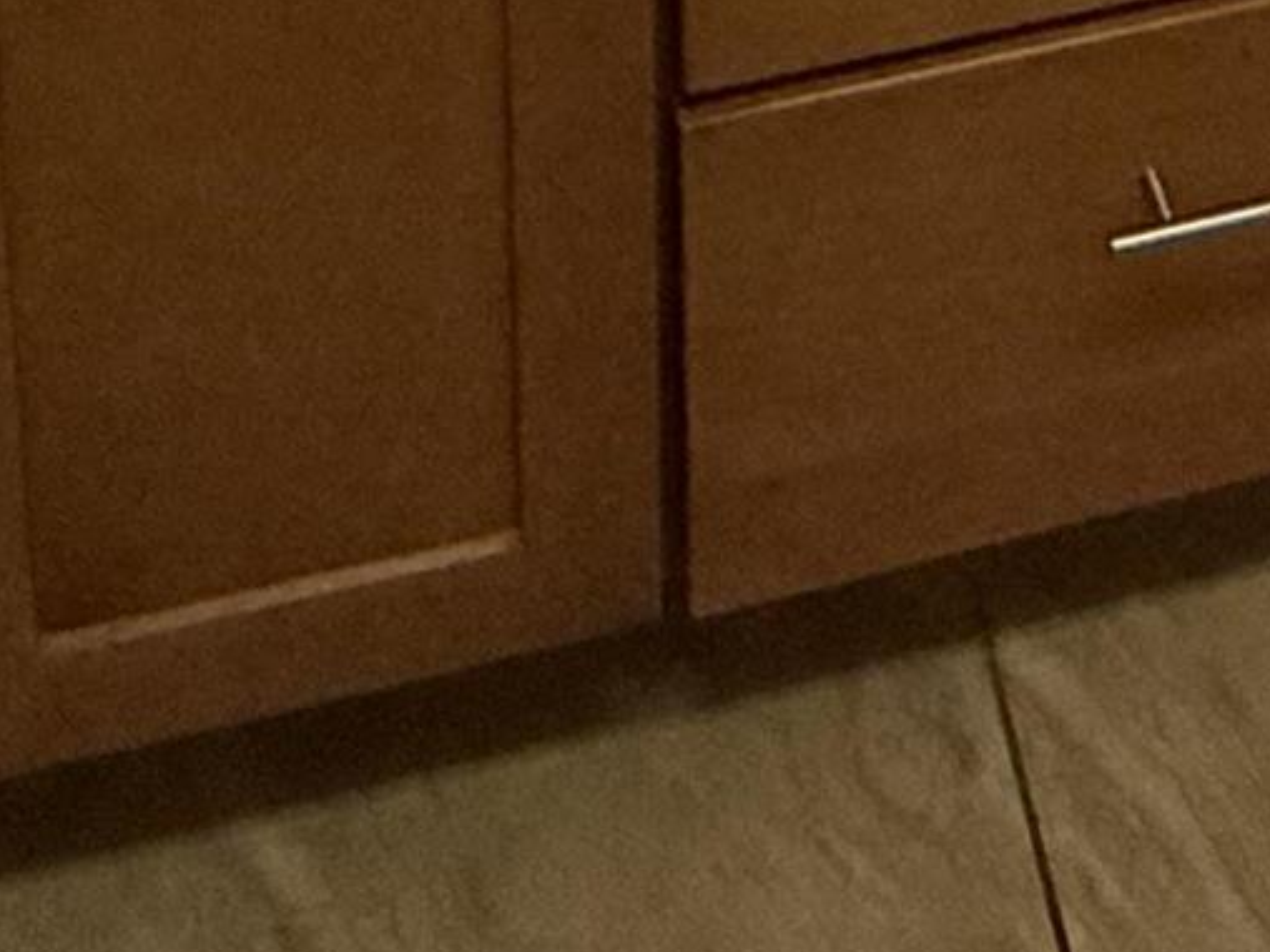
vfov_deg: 11.2
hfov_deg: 22.7
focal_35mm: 85
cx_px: 1001
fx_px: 3117
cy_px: -1864
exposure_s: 1/120
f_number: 2.2
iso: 200
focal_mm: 2.22
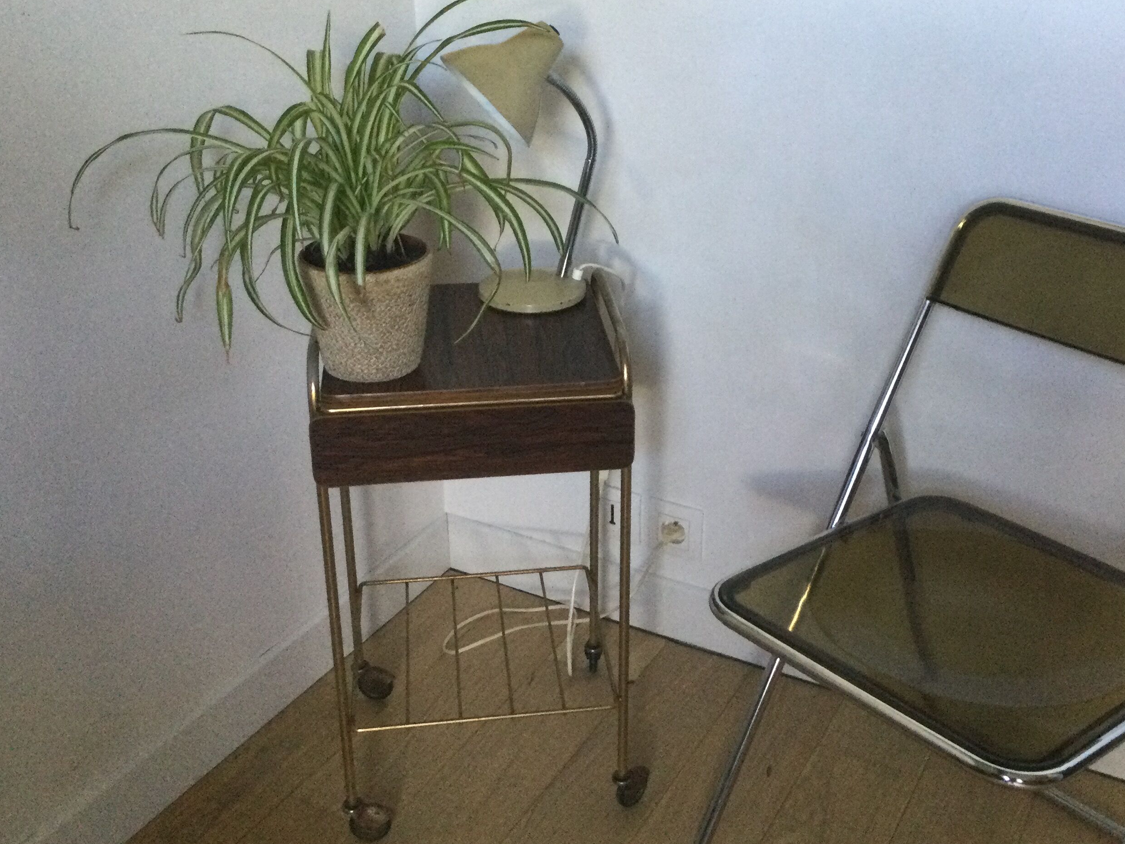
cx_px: 633
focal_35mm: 41
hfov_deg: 45.7
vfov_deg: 35.1
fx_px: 1332
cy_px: 401
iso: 200
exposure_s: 1/33
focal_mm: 3.3
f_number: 2.4
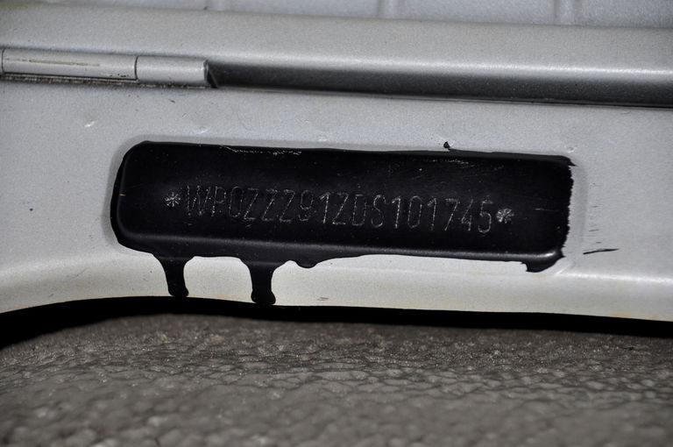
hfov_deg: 8.9
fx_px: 4341
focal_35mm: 232
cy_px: 224
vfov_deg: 5.9
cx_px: 336
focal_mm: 155
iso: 500
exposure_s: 1/60
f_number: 6
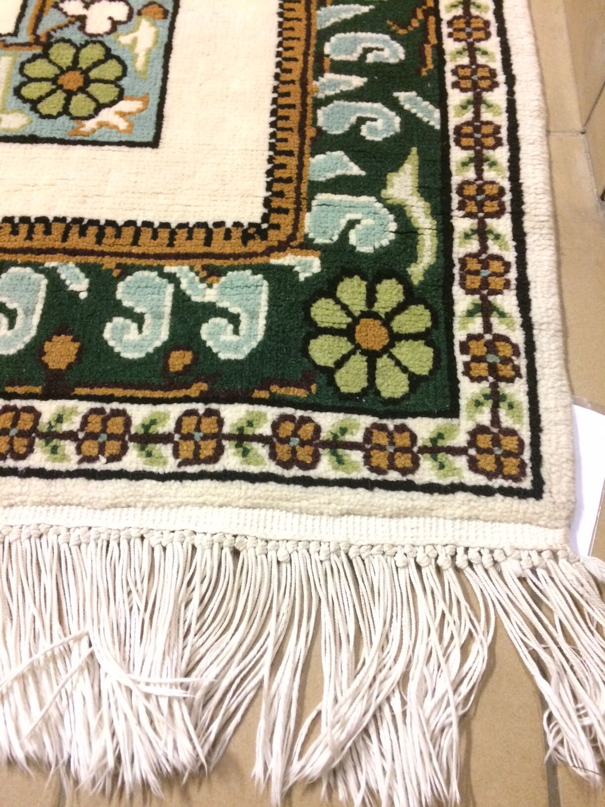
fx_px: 676
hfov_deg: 48.2
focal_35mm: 29
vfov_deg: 61.7
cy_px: 404
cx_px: 302
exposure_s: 1/33
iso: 320
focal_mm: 4.15
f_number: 2.2
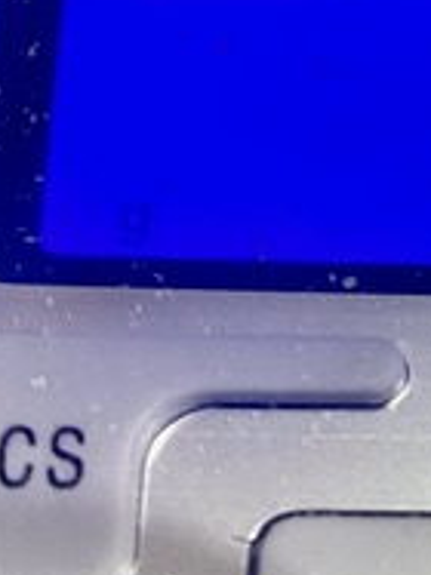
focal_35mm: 89
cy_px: 277
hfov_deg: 15.9
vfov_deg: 22.0
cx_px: 523
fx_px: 1479
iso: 200
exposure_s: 1/50
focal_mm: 4.25
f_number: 1.8
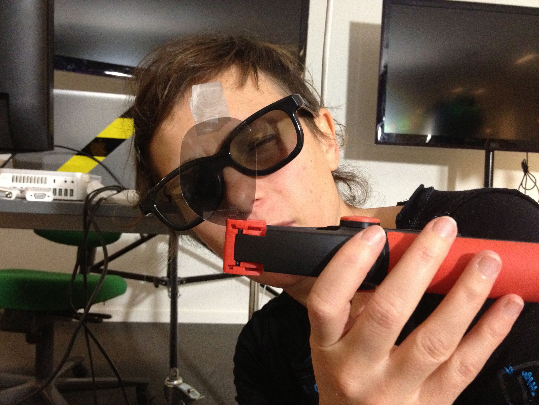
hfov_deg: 52.6
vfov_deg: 40.7
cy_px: 202
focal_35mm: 35
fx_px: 545
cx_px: 270
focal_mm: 4.28
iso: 400
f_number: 2.4
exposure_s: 1/17
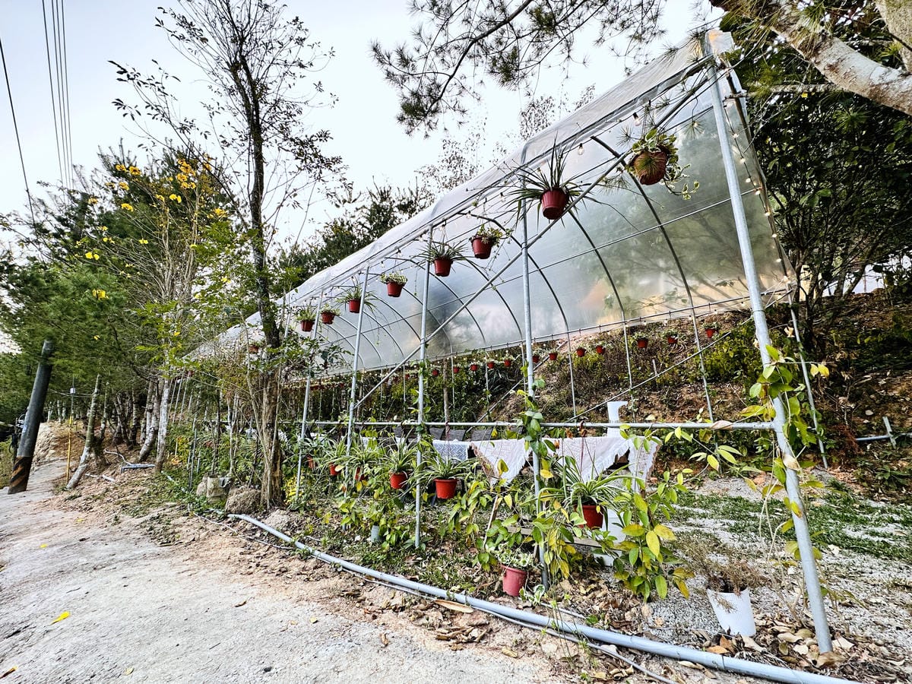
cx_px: 456
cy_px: 342
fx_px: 369
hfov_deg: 102.1
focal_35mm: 14
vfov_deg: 85.7
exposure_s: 1/120
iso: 50
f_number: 2.2
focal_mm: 2.22
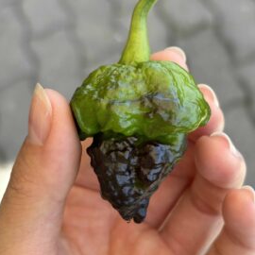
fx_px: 567
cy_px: 128
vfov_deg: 25.4
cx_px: 140
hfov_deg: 25.3
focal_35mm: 68
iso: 32
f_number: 1.6
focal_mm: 5.96
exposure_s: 1/355
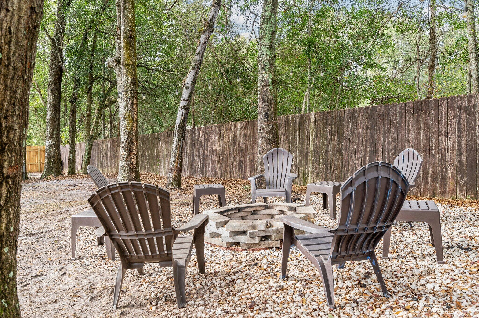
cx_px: 240
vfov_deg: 51.2
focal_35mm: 25
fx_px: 332
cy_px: 159
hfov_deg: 71.6
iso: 250
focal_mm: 25
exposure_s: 1/80
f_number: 9
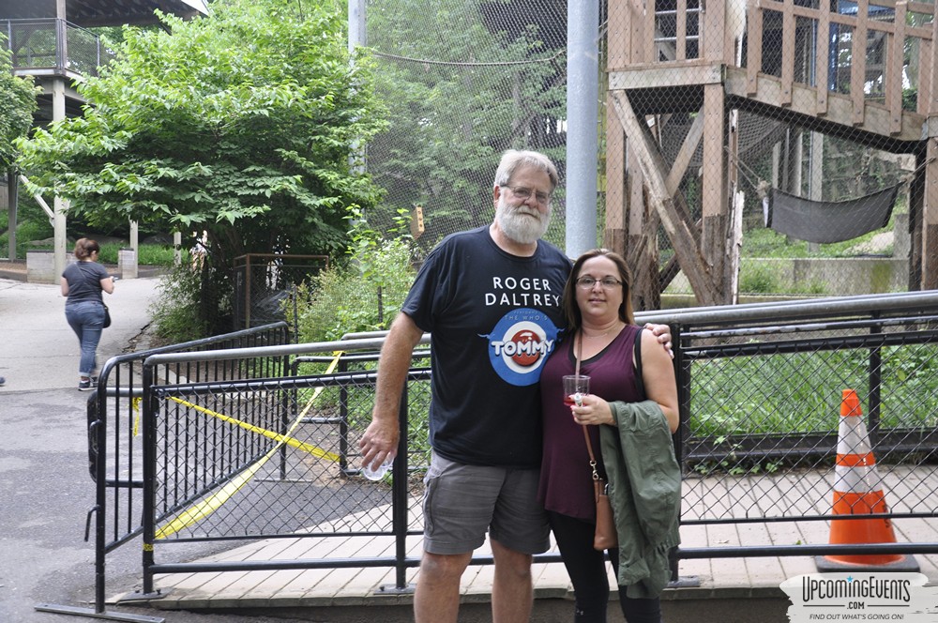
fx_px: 976
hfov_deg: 51.3
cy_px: 312
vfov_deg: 35.4
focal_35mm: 38
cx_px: 469
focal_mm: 25
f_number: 5.6
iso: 400
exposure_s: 1/30
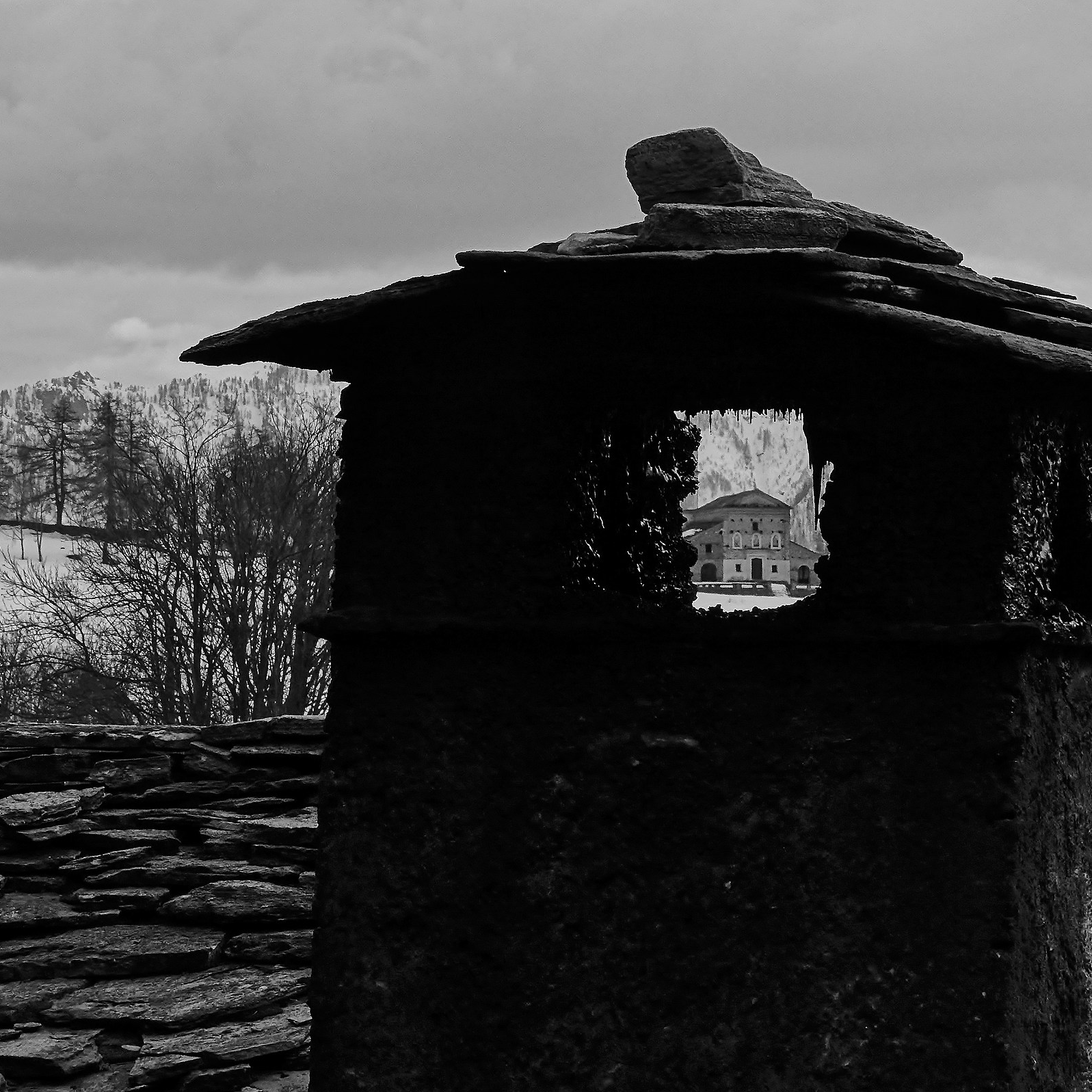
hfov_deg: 11.5
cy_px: 546
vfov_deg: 11.5
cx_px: 730
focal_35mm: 152
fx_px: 5425
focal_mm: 43.48
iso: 400
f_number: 11
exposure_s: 1/640
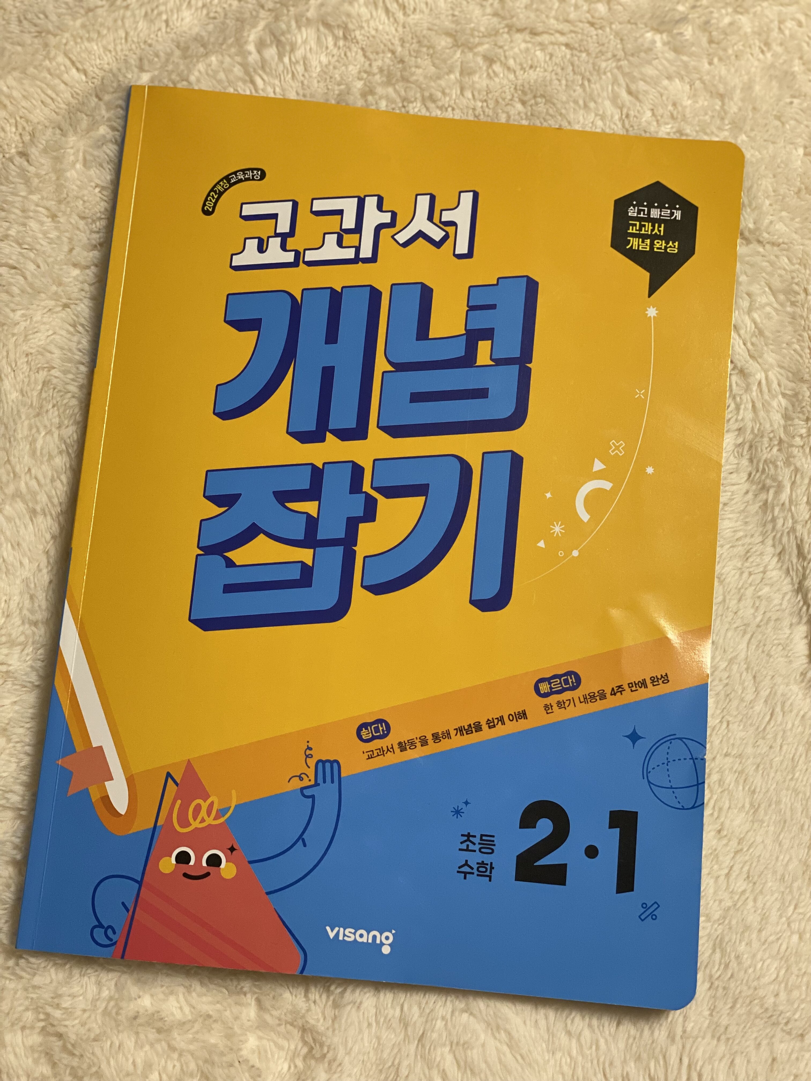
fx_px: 1624
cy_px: 540
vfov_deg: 36.8
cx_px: 406
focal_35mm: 52
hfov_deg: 28.0
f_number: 2
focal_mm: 6
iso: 125
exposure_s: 1/120
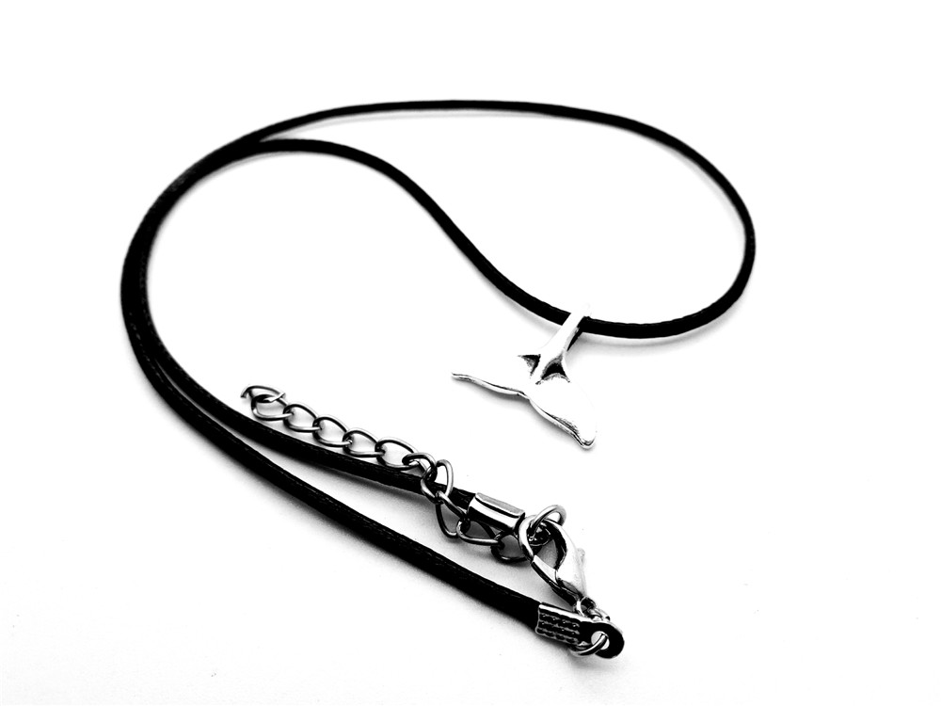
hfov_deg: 65.3
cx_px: 470
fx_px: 734
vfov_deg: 51.4
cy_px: 353
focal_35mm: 27
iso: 50
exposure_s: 1/329
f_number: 2.2
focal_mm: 4.5
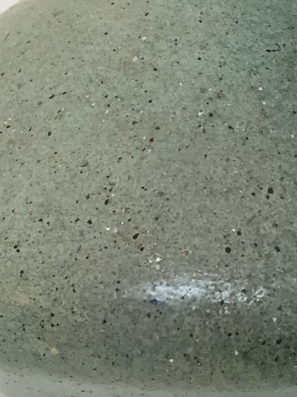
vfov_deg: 20.0
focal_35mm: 94
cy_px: -34
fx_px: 1076
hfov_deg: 15.6
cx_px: 224
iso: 100
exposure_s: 1/33
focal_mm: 4.15
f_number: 2.2
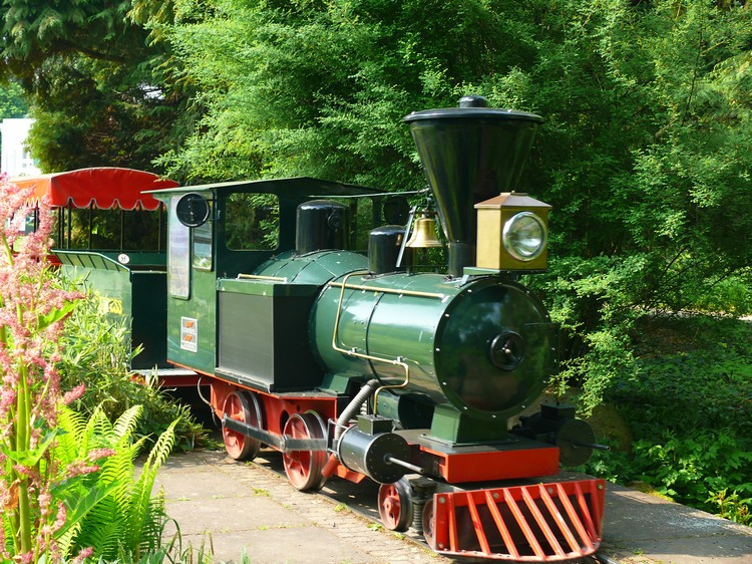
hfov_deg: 31.2
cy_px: 282
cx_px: 376
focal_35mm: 62
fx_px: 1346
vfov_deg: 23.6
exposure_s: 1/60
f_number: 3.2
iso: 100
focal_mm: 13
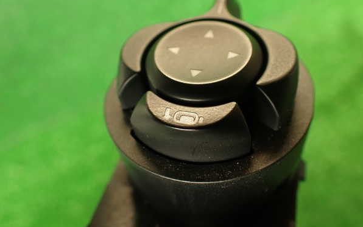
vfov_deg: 39.5
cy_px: 113
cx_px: 182
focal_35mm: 32
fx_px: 317
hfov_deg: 59.6
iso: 200
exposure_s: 1/40
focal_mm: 5.4
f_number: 2.3
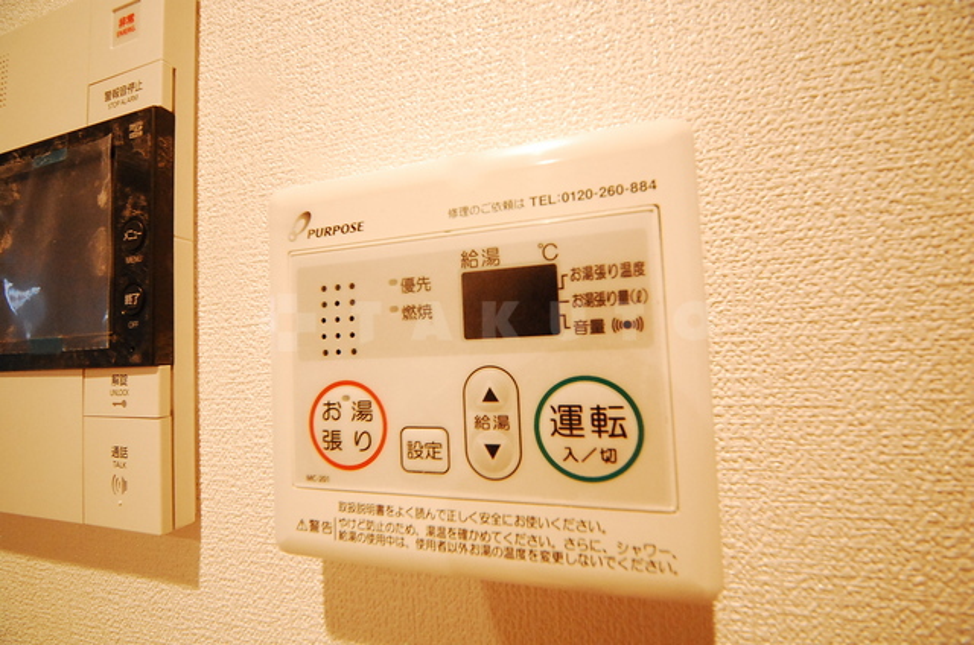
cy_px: 322
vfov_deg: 89.8
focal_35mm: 12
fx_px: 324
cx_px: 487
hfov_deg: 112.7
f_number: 4.5
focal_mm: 8
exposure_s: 1/20
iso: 1600
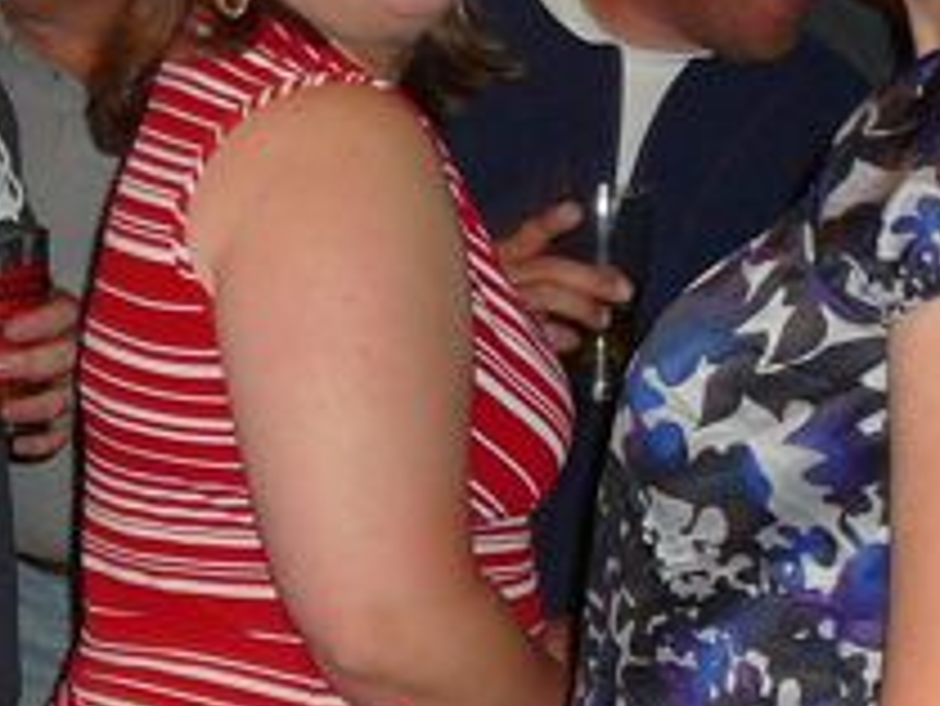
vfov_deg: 13.8
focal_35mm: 107
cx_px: -18
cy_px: 229
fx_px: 2907
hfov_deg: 17.9
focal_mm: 5.2
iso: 160
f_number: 2.8
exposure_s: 1/8
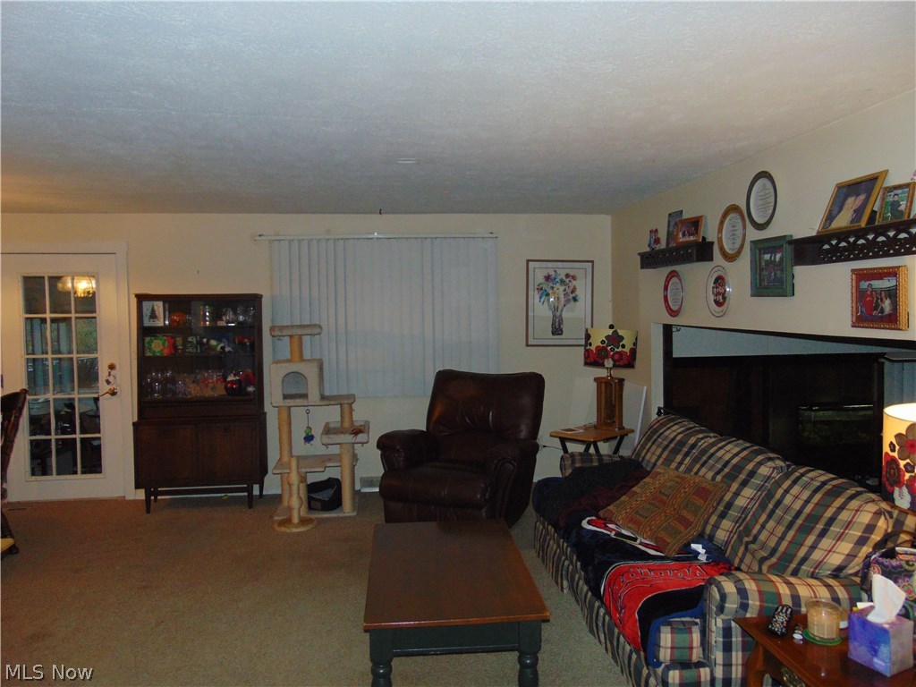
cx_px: 458
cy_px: 344
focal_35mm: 25
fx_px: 662
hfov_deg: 69.4
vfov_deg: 54.9
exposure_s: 1/30
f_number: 3
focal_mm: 4.5
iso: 200
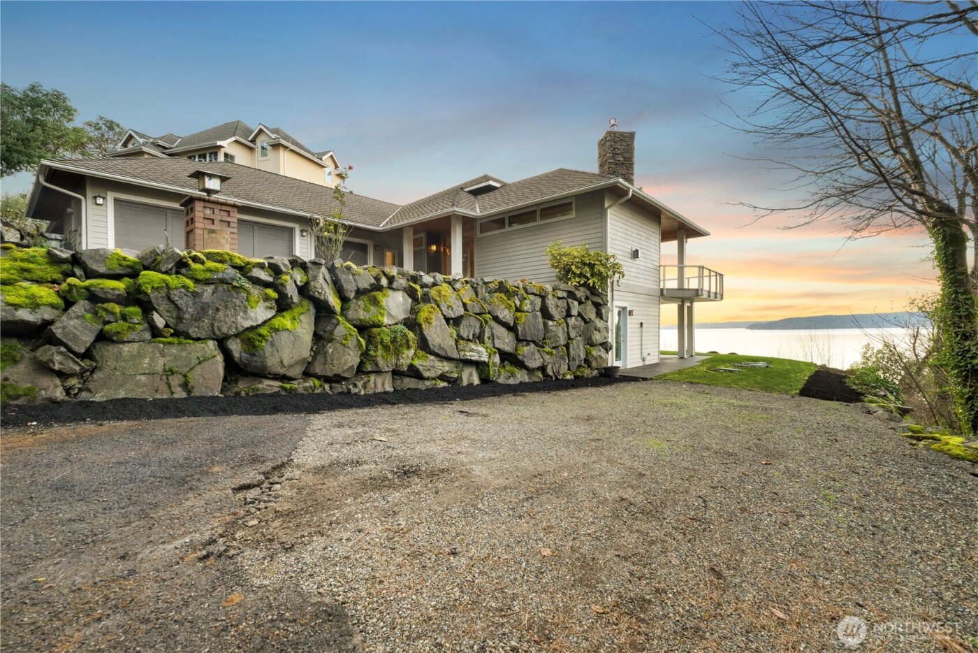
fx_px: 428
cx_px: 489
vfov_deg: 74.6
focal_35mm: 16
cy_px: 326
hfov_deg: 97.6
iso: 800
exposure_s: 1/8
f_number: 9
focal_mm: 10.5
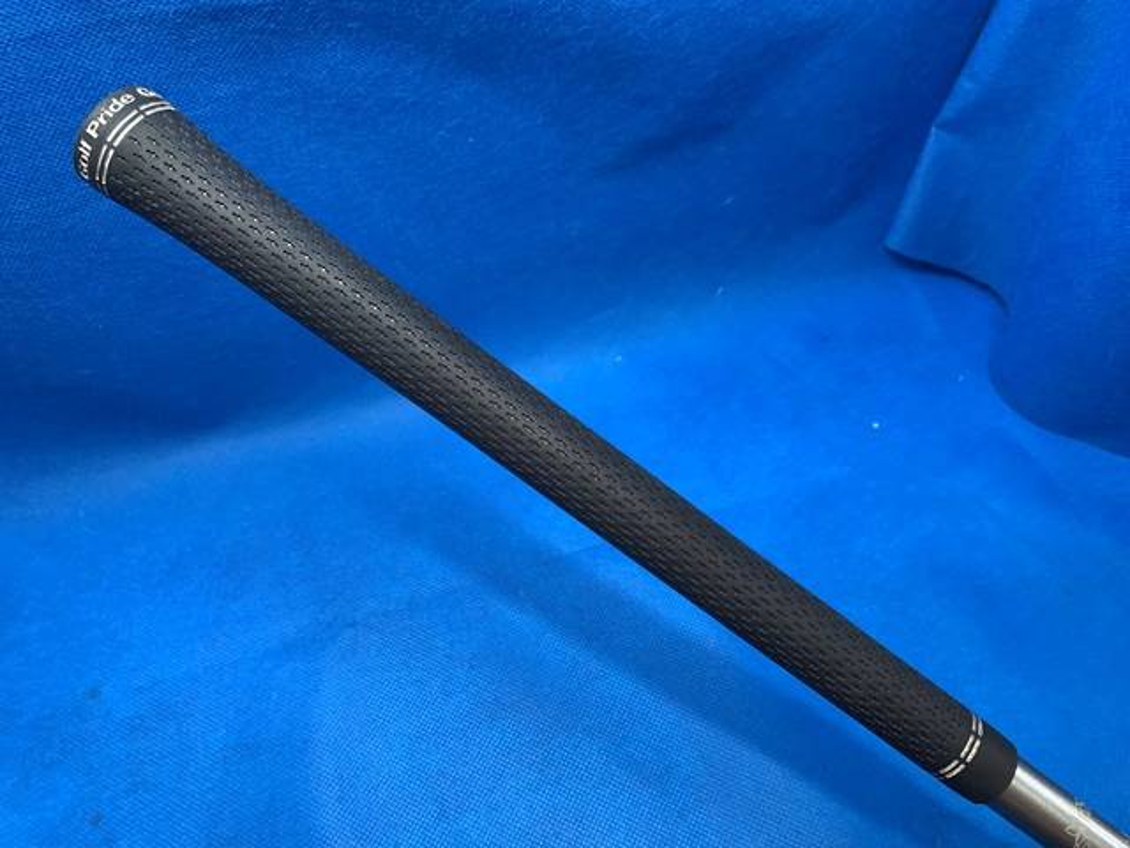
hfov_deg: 67.3
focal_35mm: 26
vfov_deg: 53.1
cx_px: 565
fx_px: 849
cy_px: 424
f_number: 1.8
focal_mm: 4.25
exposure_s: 1/60
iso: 125
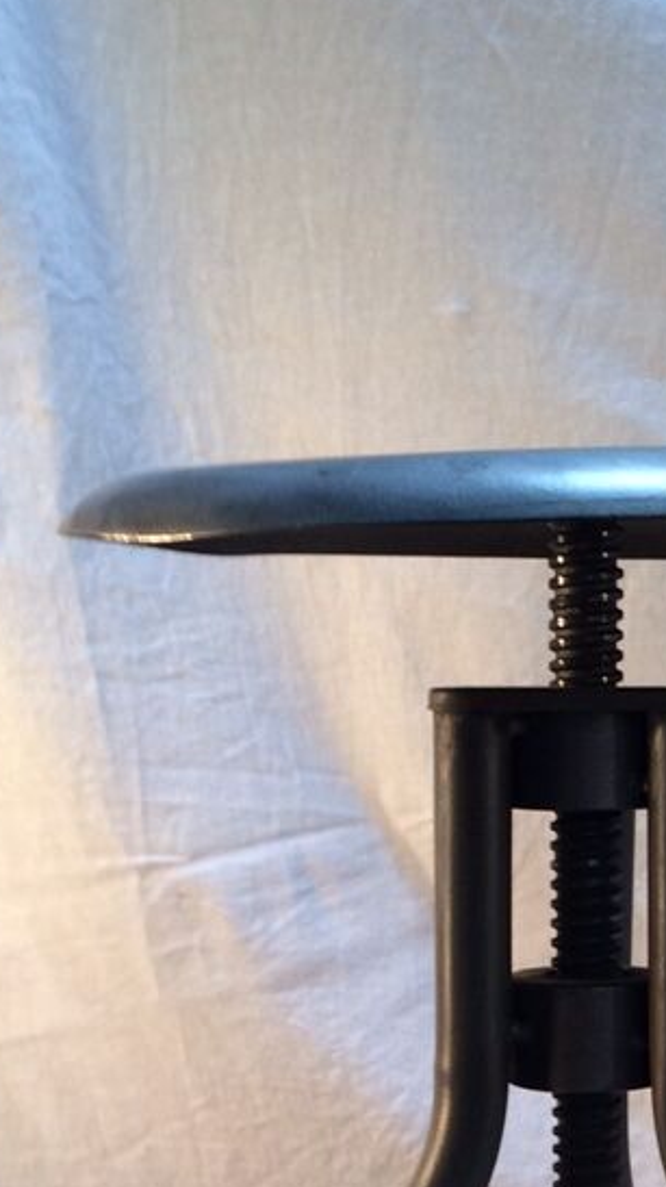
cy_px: 1200
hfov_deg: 16.1
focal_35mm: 74
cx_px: 592
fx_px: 2327
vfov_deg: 27.0
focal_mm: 4.15
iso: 64
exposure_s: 1/100
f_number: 2.2
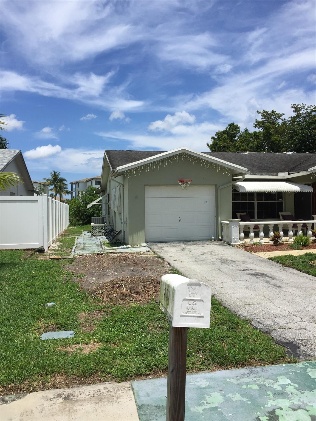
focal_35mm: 29
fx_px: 353
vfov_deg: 61.7
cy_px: 210
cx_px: 158
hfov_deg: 48.2
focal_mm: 4.15
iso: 32
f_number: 2.2
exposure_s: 1/3049
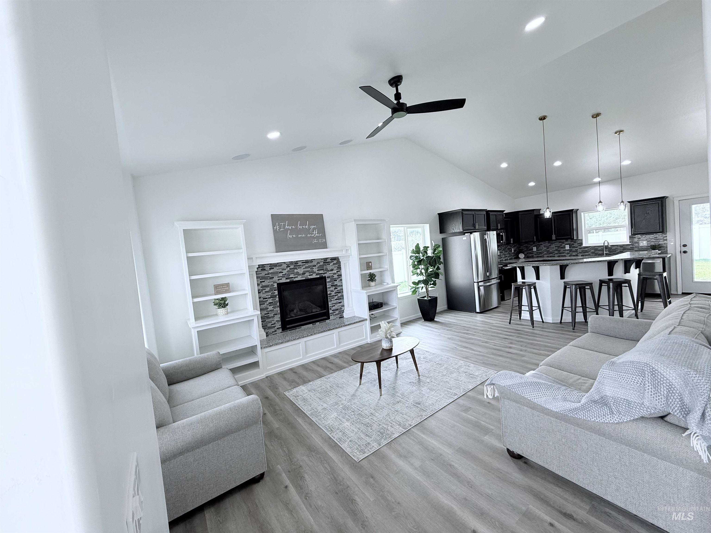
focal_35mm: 14
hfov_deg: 102.1
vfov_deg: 85.7
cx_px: 356
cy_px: 266
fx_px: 288
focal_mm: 2.22
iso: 100
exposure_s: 1/120
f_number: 2.2
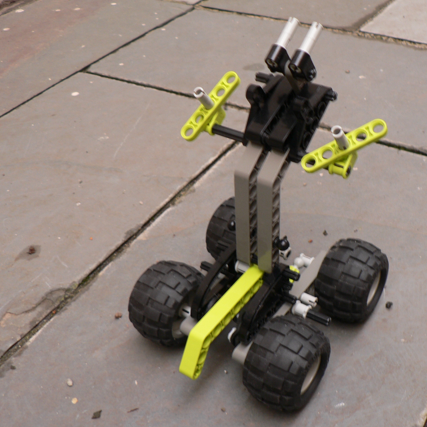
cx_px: 258
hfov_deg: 39.0
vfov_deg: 39.2
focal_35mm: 43
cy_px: 213
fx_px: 600
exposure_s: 1/10
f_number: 2.8
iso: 80
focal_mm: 6
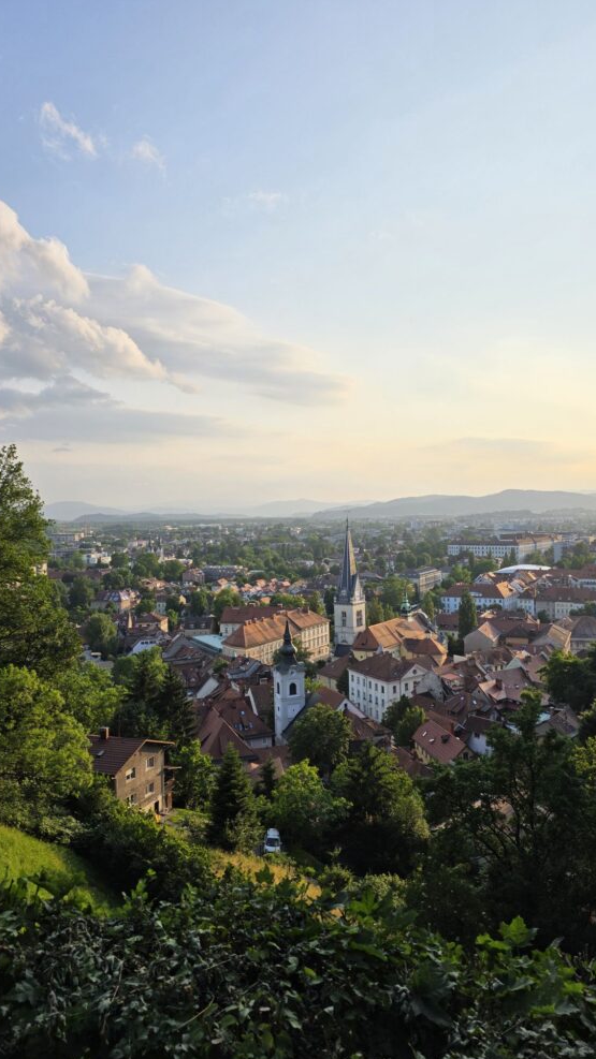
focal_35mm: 26
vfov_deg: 71.9
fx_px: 731
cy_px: 523
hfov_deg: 44.3
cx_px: 331
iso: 80
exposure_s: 1/5778
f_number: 1.7
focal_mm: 6.3
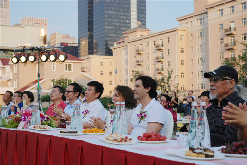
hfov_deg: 29.2
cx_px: 124
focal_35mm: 69
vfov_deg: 19.8
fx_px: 474
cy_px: 82
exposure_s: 1/800
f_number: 4.5
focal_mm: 46
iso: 400
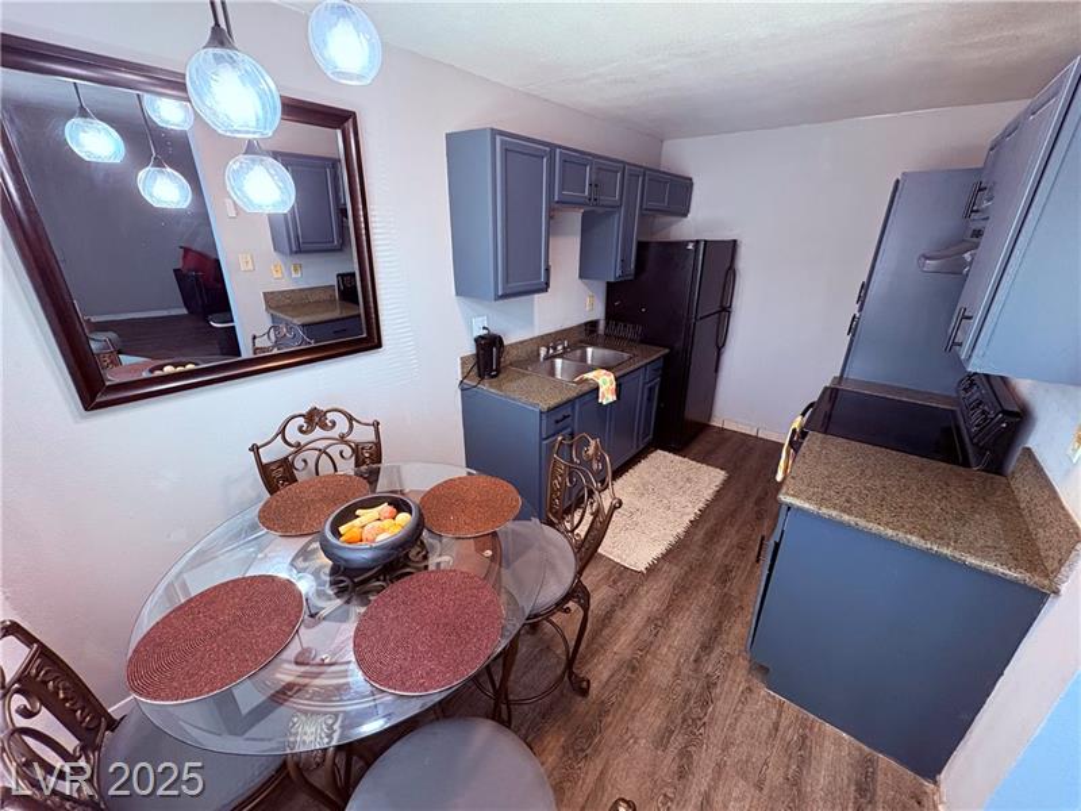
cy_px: 406
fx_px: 437
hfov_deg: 102.1
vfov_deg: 85.7
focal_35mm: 14
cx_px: 540
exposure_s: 1/60
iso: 320
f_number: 2.2
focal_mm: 2.22
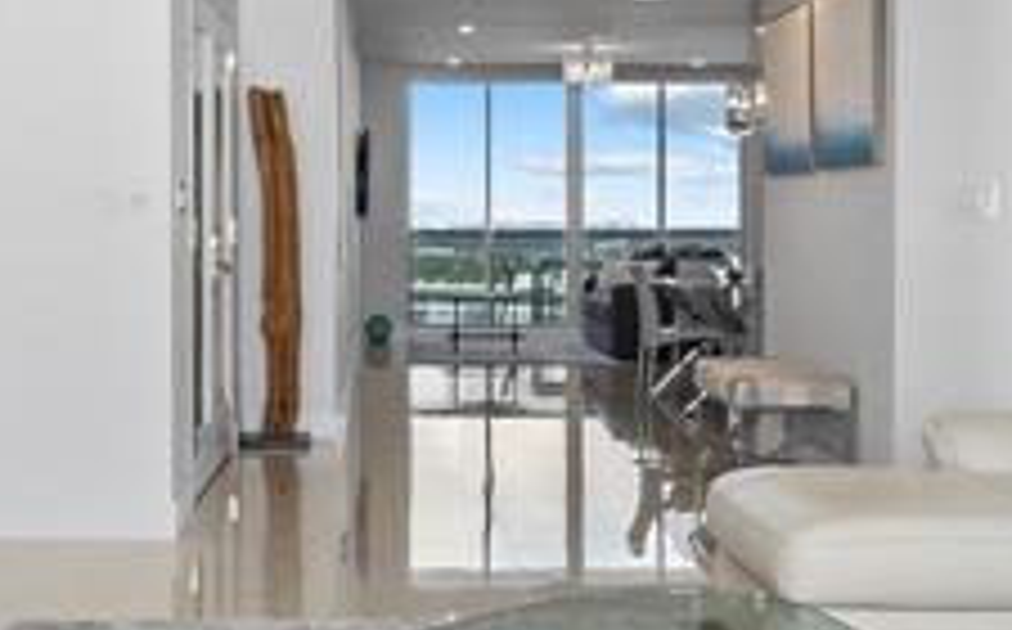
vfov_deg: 19.9
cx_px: 418
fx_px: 1790
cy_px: 302
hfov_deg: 31.5
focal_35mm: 65
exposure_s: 1/20
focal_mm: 14
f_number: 11
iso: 320
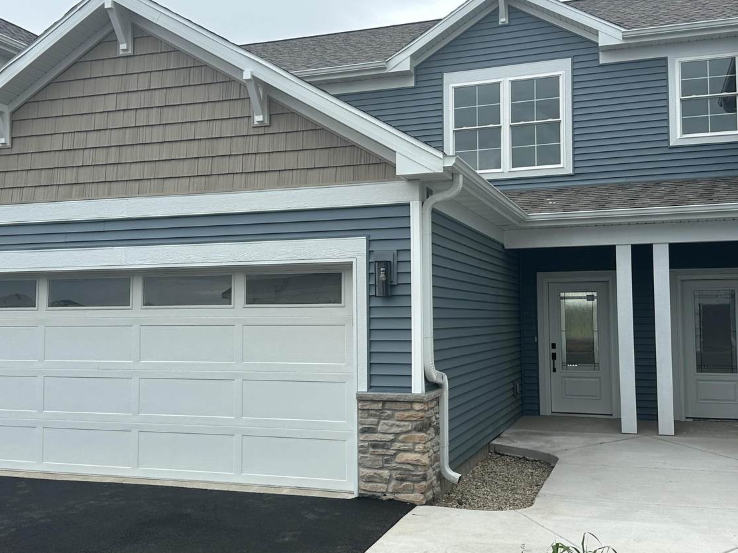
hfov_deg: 50.1
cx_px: 339
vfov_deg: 38.7
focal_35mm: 37
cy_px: 273
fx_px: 789
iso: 80
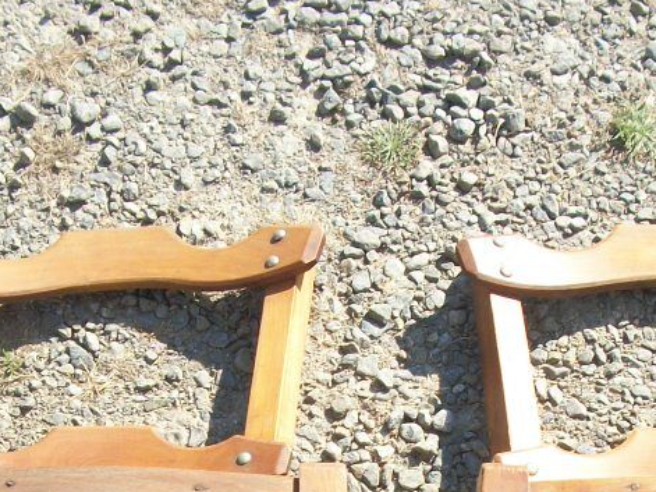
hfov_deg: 22.5
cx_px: 350
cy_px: 666
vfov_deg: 16.0
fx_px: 1648
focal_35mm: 87
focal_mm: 5.7
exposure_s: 1/80
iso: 80
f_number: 8.8
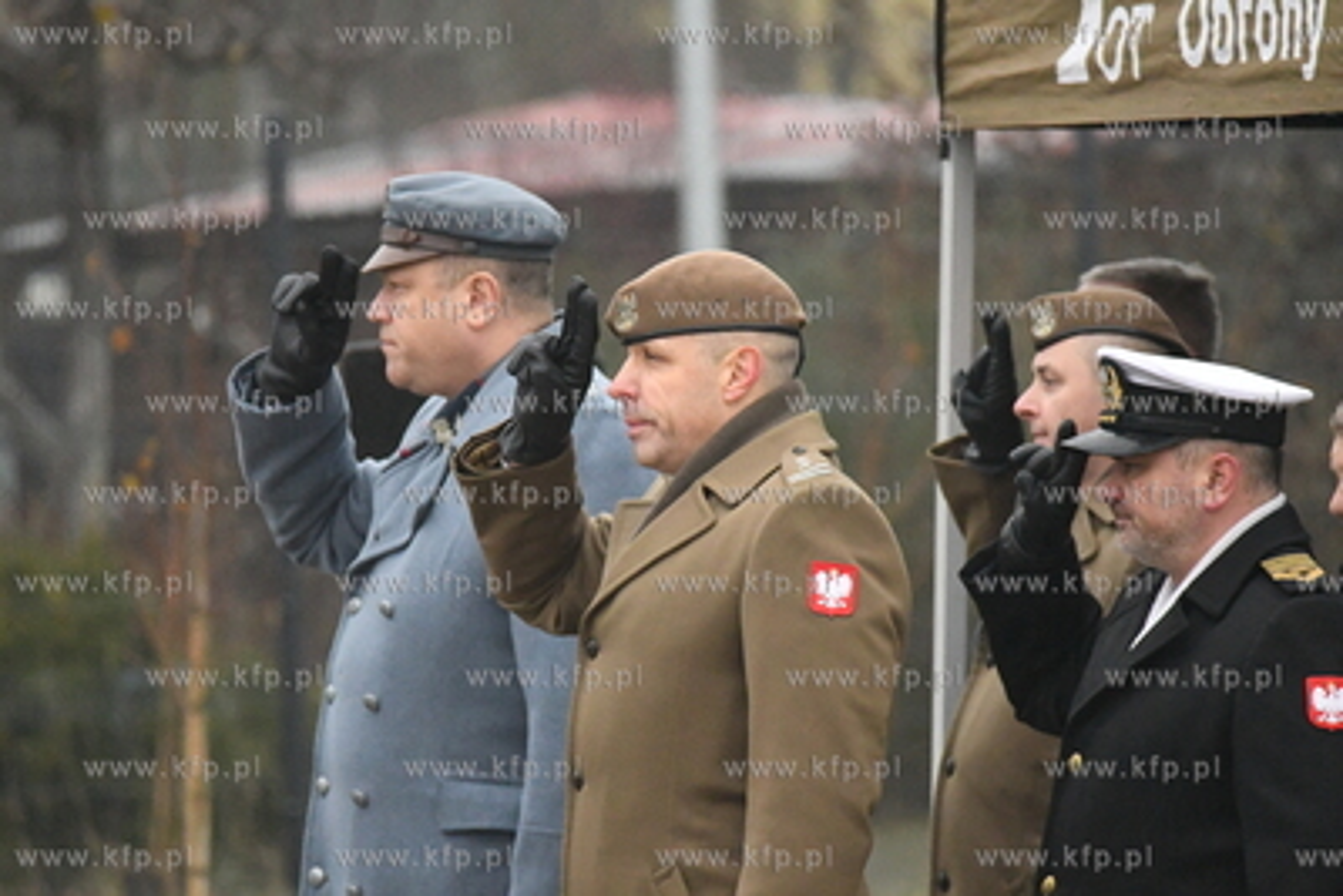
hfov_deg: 4.6
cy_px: 448
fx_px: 16793
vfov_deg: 3.1
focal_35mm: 450
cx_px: 672
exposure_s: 1/3200
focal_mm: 300
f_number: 5.6
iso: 12800
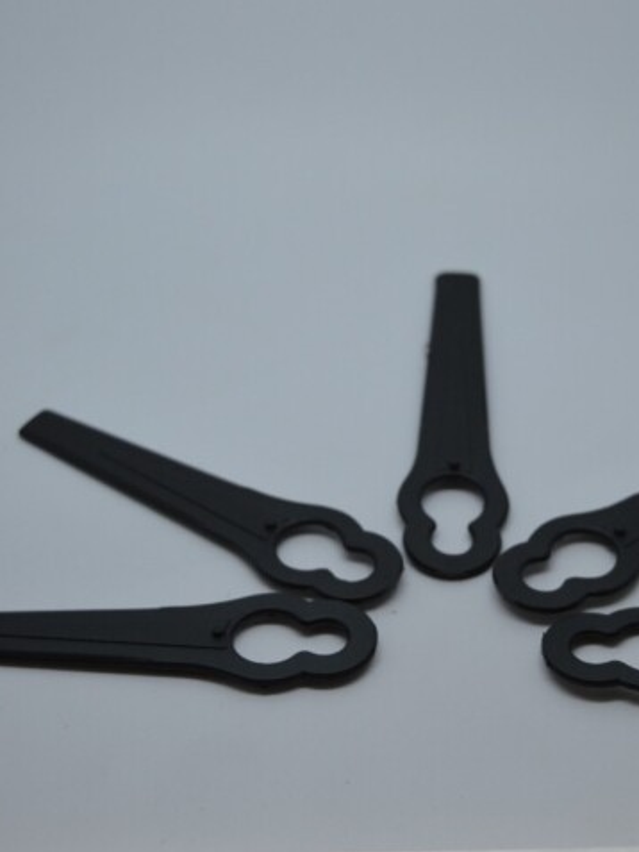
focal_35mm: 74
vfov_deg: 26.3
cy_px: 426
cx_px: 457
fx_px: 1821
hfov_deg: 19.8
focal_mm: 34
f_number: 5.6
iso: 220
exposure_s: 1/125
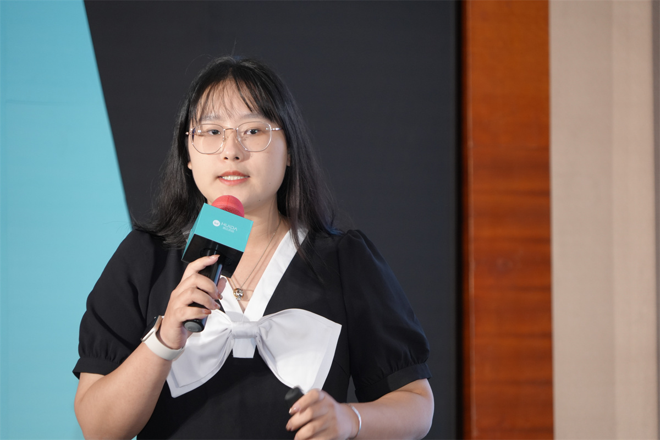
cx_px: 330
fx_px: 3758
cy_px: 220
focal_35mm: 205
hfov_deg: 10.0
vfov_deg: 6.7
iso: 1250
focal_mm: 205
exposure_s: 1/160
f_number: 6.3
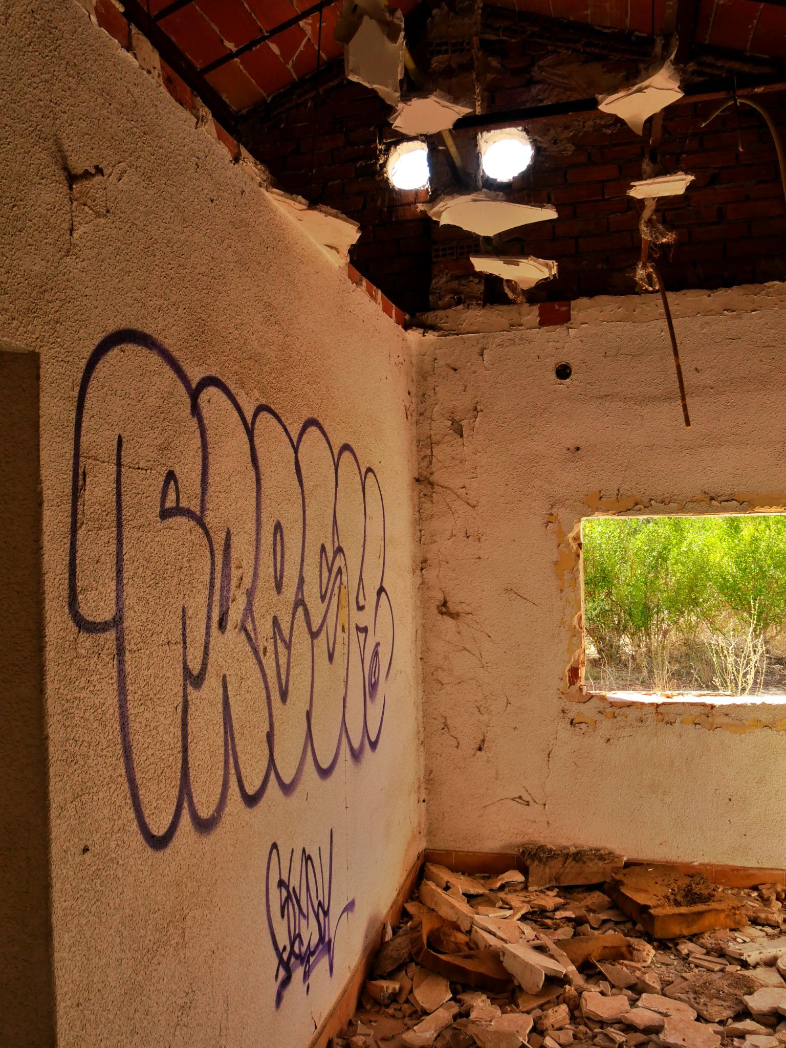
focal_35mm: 28
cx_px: 393
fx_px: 848
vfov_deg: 63.4
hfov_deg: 49.7
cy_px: 524
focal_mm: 14
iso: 500
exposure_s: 1/60
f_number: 11
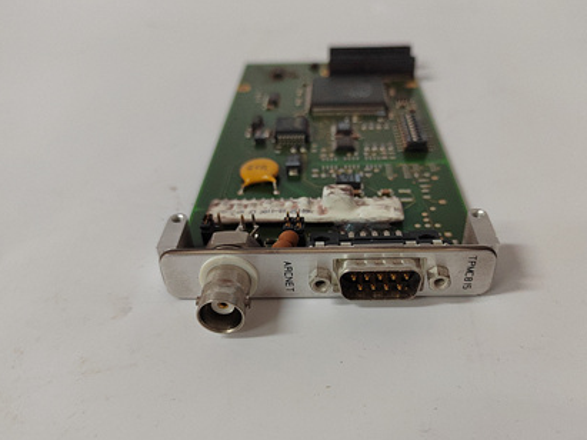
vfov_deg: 49.7
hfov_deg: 63.4
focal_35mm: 28
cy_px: 241
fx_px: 475
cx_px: 316
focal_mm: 5.52
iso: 1859
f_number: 1.9
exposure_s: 1/120
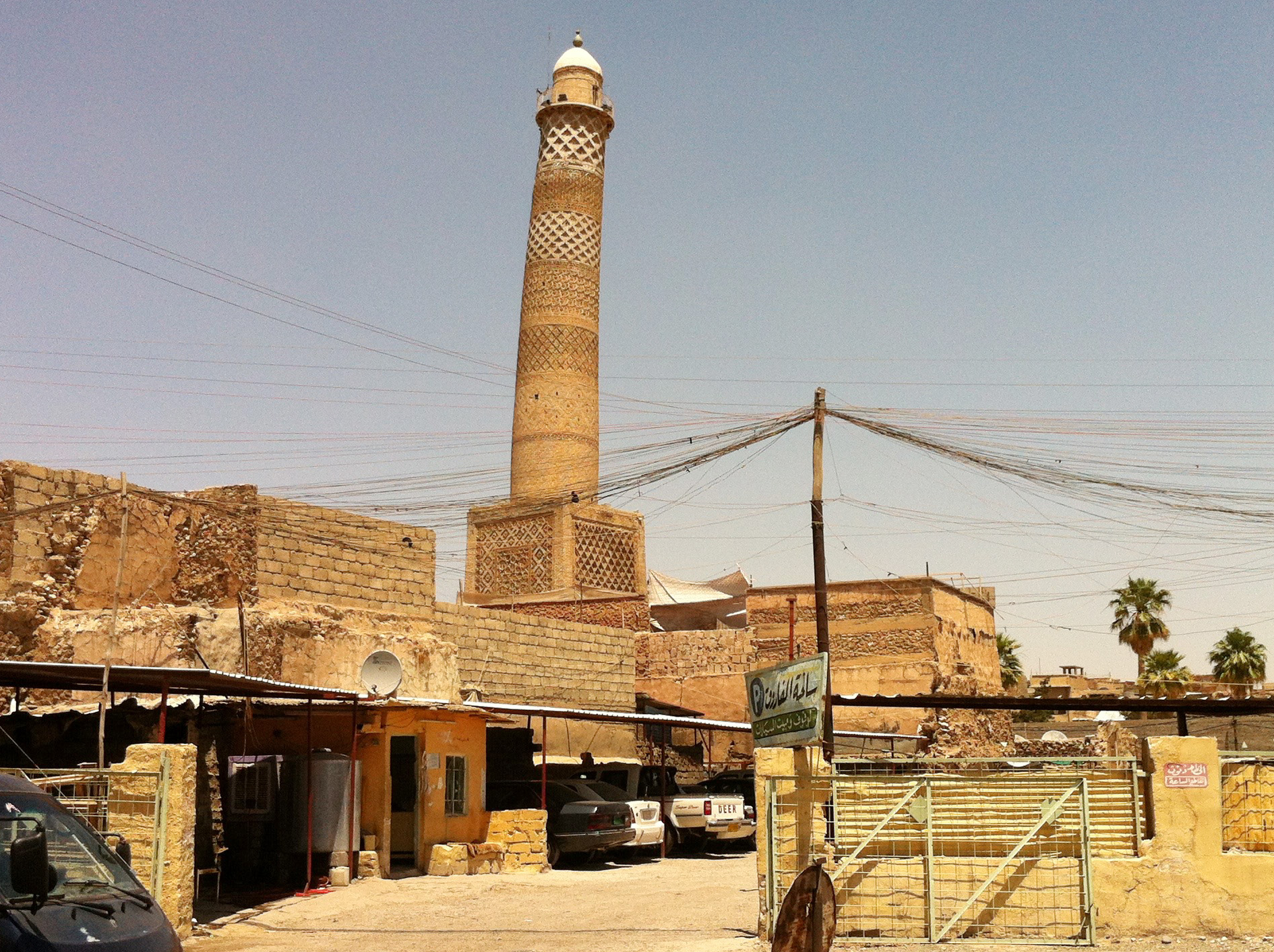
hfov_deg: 39.7
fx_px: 1764
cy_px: 521
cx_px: 641
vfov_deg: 30.2
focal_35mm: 48
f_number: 2.8
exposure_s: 1/2155
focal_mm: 3.85
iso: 80
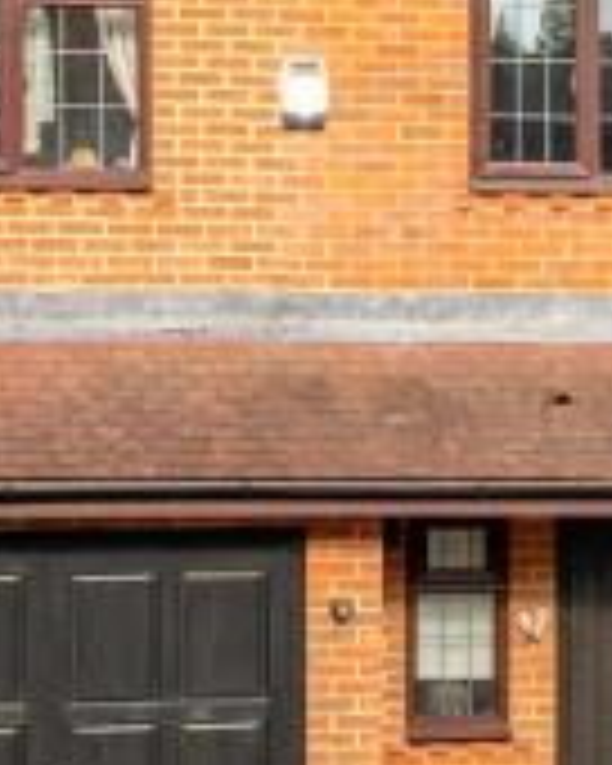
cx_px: 756
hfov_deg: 8.2
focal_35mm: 187
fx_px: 4234
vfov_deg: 10.3
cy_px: 236
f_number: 8
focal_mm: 22
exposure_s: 1/400
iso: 400
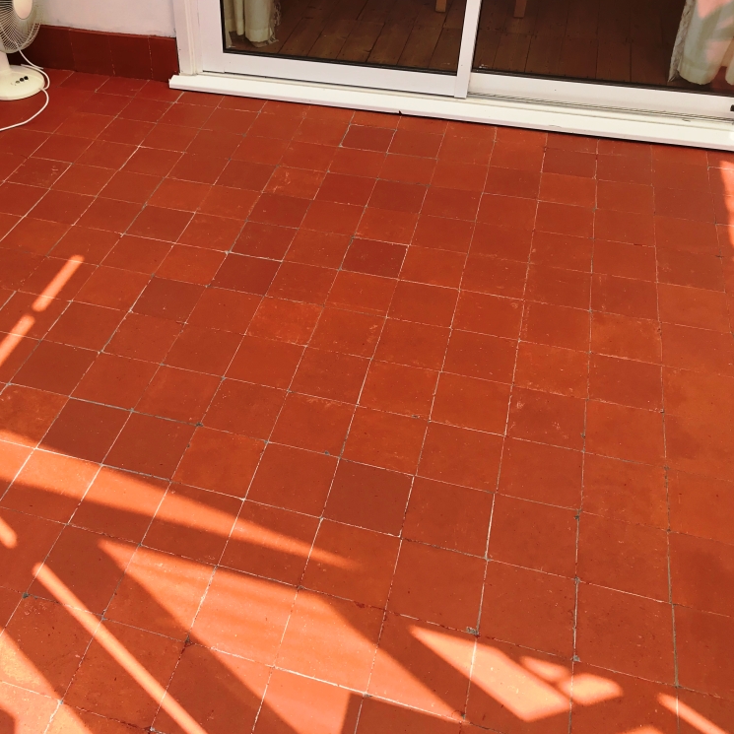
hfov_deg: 47.8
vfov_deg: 48.5
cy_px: 367
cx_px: 256
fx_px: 816
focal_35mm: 34
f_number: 1.8
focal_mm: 3.99
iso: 20
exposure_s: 1/626
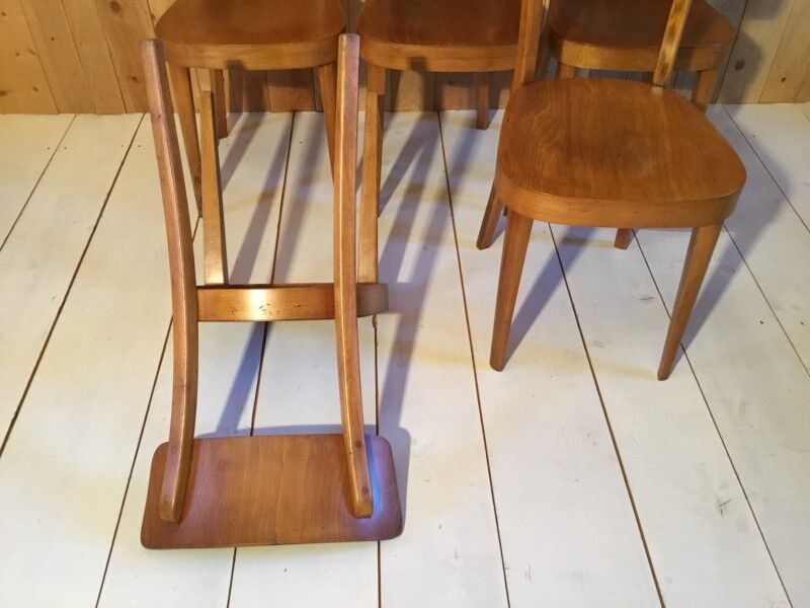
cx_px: 405
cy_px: 304
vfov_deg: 45.4
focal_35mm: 31
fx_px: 725
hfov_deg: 58.4
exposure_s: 1/33
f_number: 2.4
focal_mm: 3.3
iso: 160
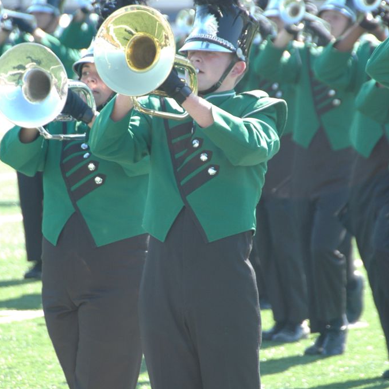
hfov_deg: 4.6
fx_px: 4895
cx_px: 194
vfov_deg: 4.6
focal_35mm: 385
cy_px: 206
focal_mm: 200
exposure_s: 1/160
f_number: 5.6
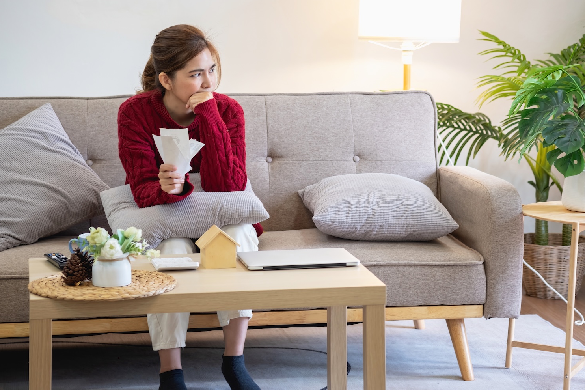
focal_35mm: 91
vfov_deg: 15.0
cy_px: 193
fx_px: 1478
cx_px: 294
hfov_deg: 22.4
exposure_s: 1/60
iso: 400
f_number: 2.4
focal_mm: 60
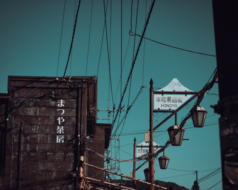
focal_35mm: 84
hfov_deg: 22.7
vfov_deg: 18.3
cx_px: 122
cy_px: 94
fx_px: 592
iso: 100
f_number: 2.8
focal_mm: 40
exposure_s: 1/2500
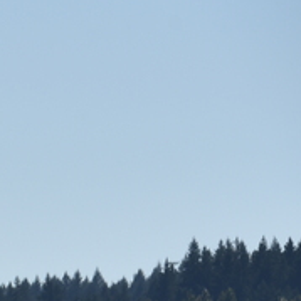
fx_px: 8067
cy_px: 614
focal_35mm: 820
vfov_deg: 2.1
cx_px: -774
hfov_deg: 2.1
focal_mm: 135
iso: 100
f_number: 10
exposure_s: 1/400
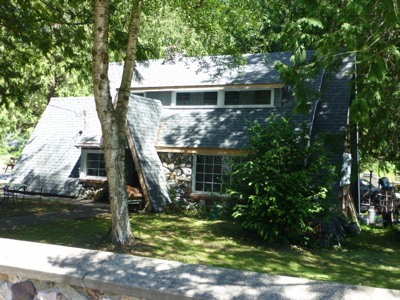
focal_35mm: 39
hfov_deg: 47.9
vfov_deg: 36.8
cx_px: 200
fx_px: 451
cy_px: 150
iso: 100
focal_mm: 6.9
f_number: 3.9
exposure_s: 1/125
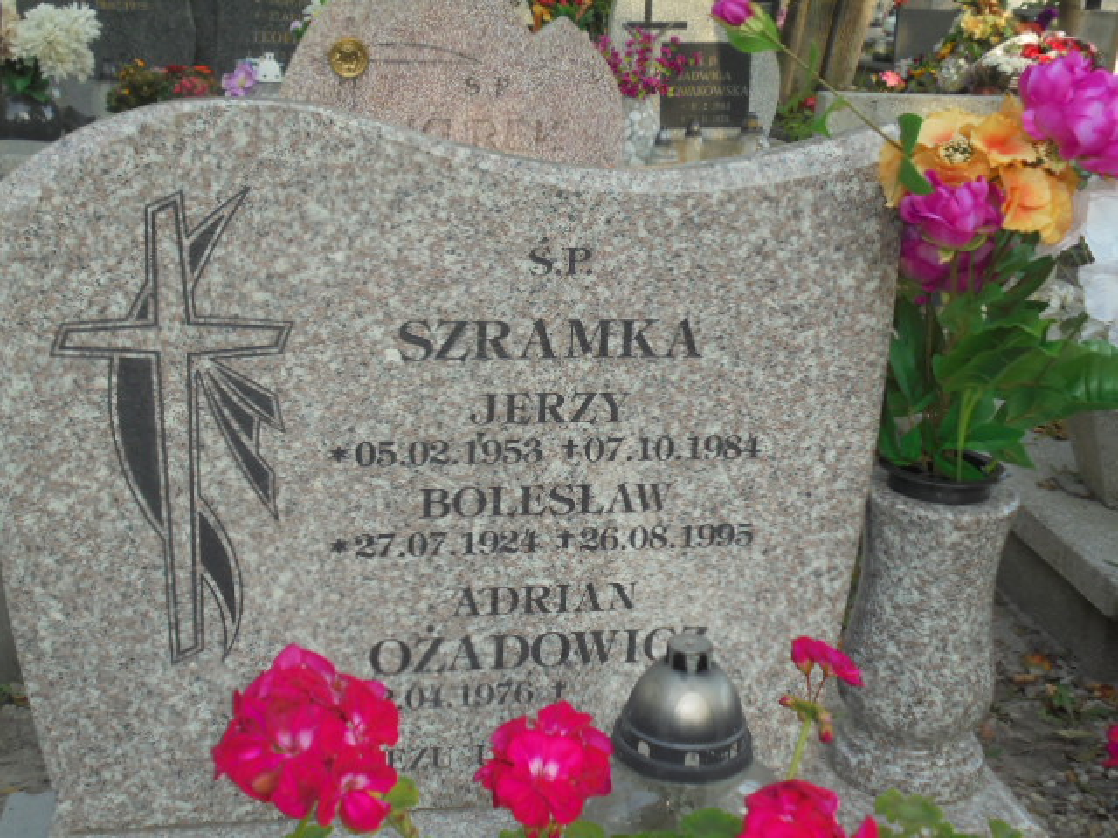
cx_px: 559
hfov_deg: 43.9
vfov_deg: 33.6
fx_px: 1389
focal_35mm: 43
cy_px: 419
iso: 100
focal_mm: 7.8
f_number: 4.5
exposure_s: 1/125
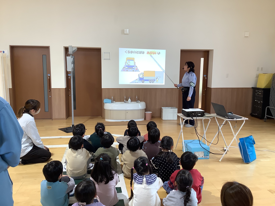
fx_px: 246
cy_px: 103
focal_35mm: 31
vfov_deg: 45.4
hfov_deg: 58.4
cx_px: 138
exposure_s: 1/60
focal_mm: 3.3
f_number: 2.4
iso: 80
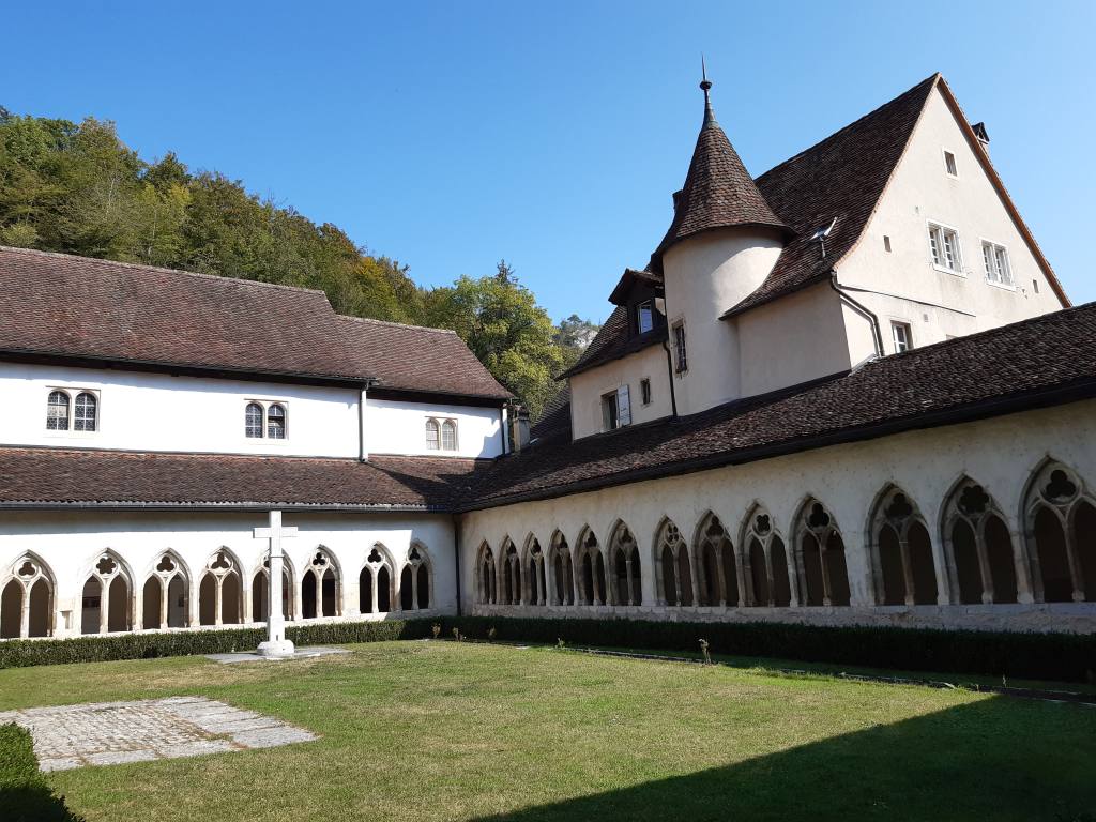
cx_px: 548
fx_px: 823
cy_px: 411
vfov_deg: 53.1
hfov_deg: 67.3
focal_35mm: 26
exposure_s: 1/1385
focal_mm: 3.92
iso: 40
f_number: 1.7
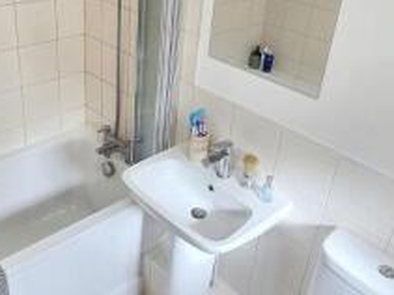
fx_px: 410
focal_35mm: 36
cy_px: 105
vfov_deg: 39.3
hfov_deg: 50.8
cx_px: 147
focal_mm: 2.2
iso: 64
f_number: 2.2
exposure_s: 1/100
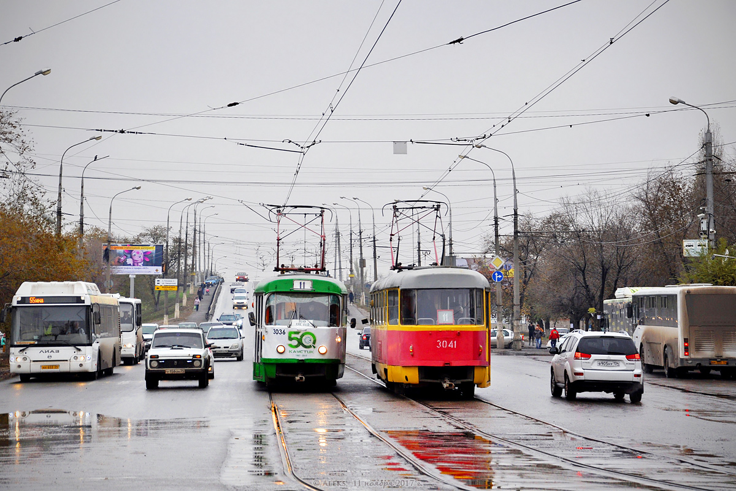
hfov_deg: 18.2
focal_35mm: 112
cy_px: 246
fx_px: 2300
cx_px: 368
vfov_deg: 12.2
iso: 200
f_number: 5.6
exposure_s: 1/250
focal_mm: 75
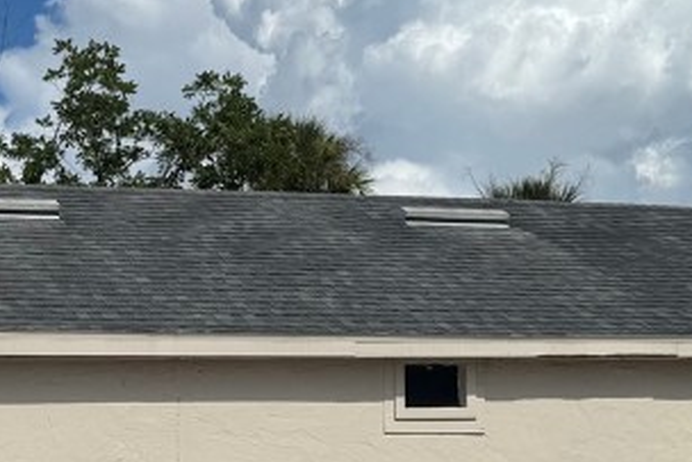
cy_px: 428
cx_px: 180
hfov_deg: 23.9
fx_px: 1615
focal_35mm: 84
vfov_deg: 16.0
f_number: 1.78
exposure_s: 1/12346
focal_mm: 6.76
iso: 80
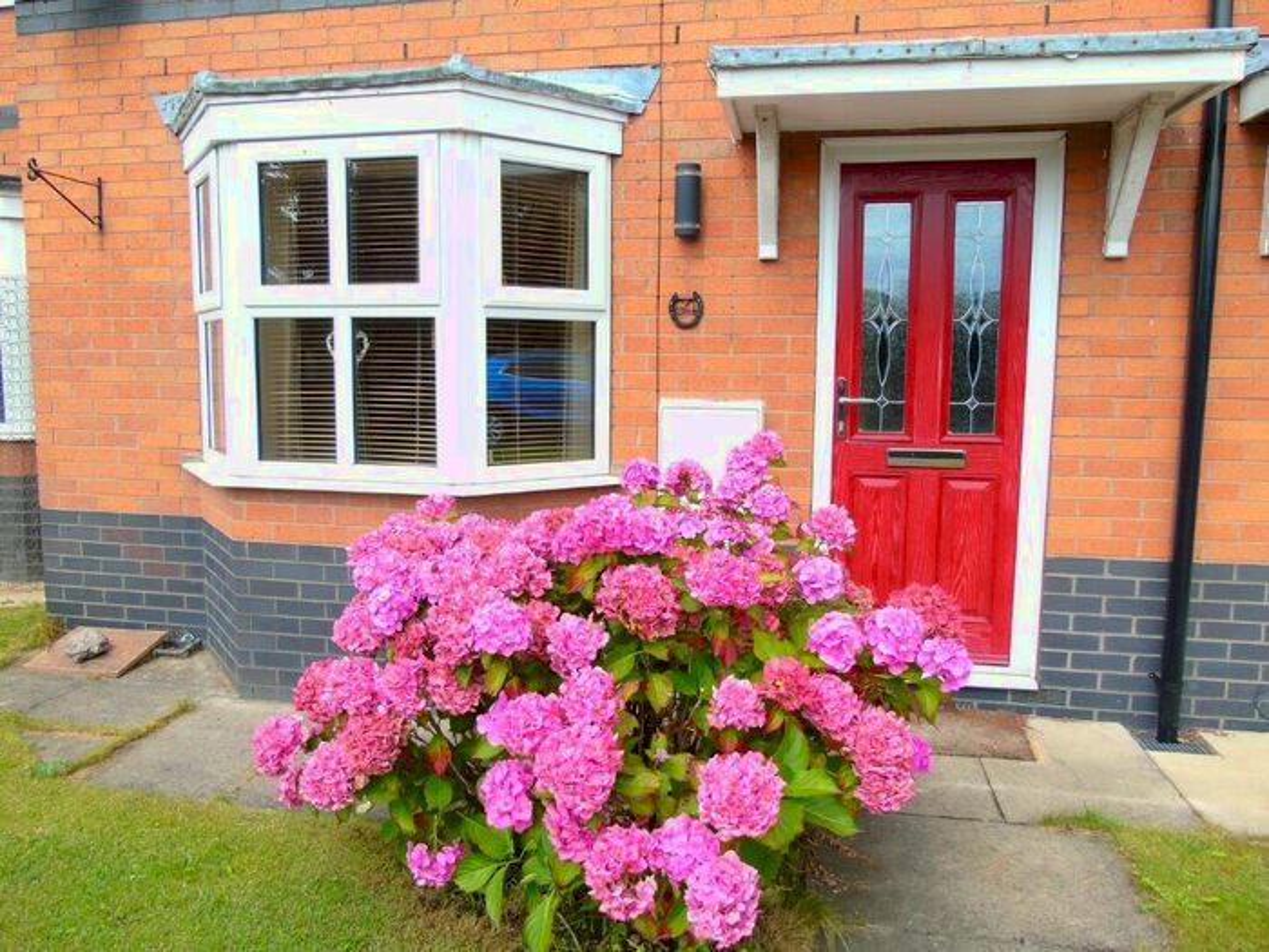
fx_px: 916
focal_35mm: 25
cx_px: 634
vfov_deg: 54.9
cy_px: 476
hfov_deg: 69.4
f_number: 3.4
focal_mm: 4.4
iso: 80
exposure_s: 1/400
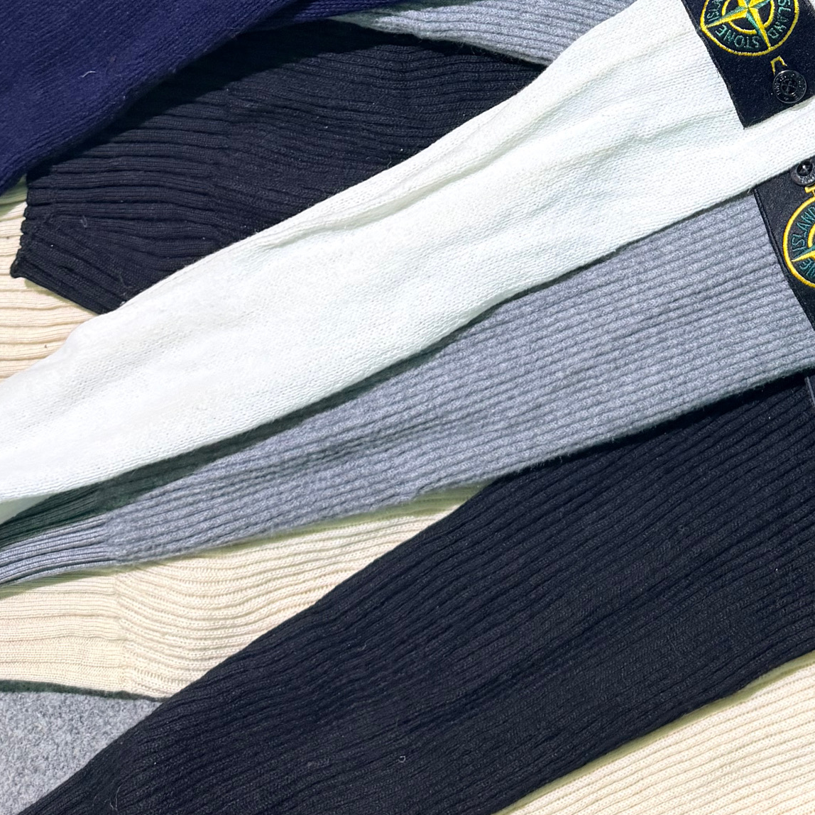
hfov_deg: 28.3
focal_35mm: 58
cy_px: -48
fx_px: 1545
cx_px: 757
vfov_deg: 27.4
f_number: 1.78
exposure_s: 1/50
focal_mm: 6.76
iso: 160
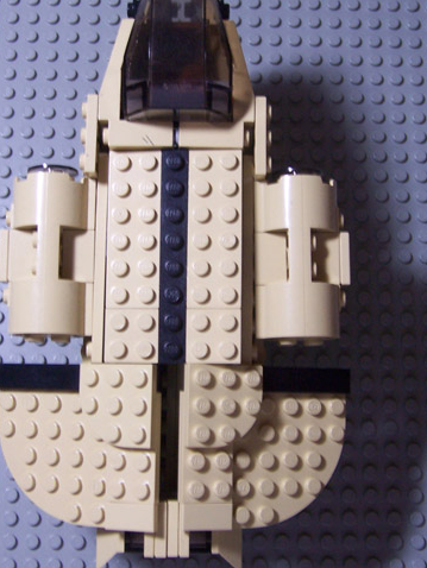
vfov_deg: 32.7
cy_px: 274
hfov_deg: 24.8
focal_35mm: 59
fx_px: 970
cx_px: 196
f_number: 4
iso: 140
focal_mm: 8.2
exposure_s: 1/20
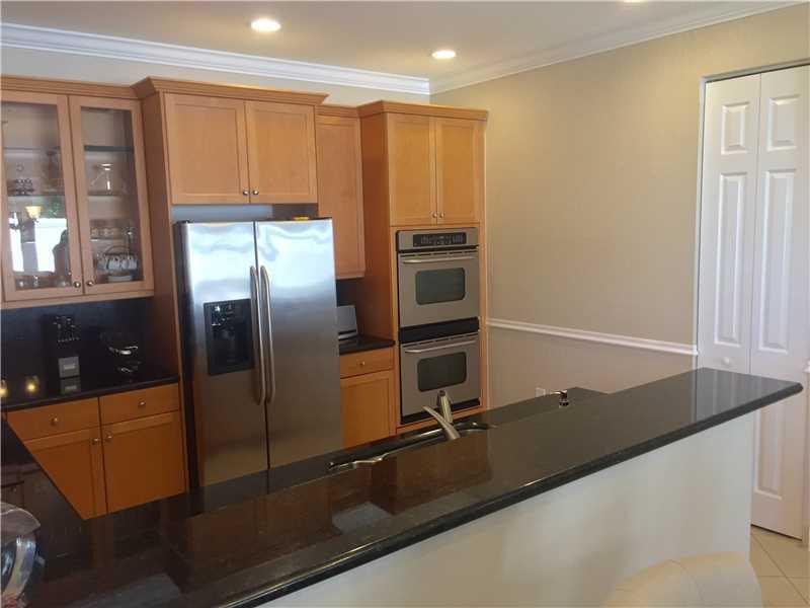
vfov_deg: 48.2
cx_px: 405
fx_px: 679
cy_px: 304
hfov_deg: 61.7
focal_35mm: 29
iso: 80
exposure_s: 1/30
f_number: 2.2
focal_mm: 4.15
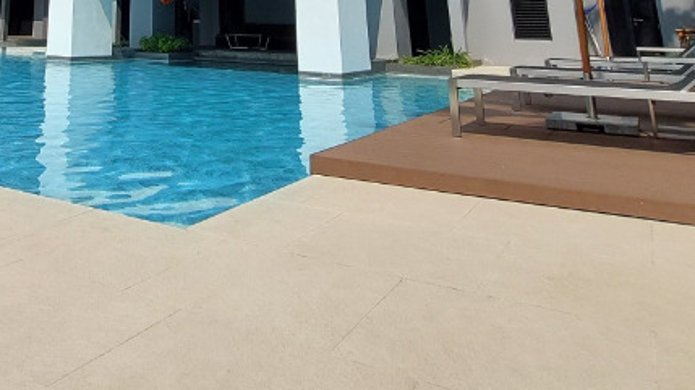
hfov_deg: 55.1
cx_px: 133
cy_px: -170
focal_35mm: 33
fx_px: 608
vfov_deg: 27.0
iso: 50
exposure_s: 1/2940
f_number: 2.2
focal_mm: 1.74
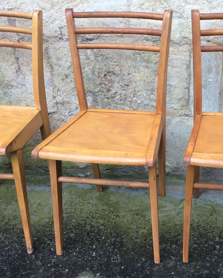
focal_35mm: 42
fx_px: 346
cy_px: 139
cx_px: 174
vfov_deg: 43.8
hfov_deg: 34.7
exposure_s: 1/50
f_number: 2.4
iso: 40
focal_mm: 3.3
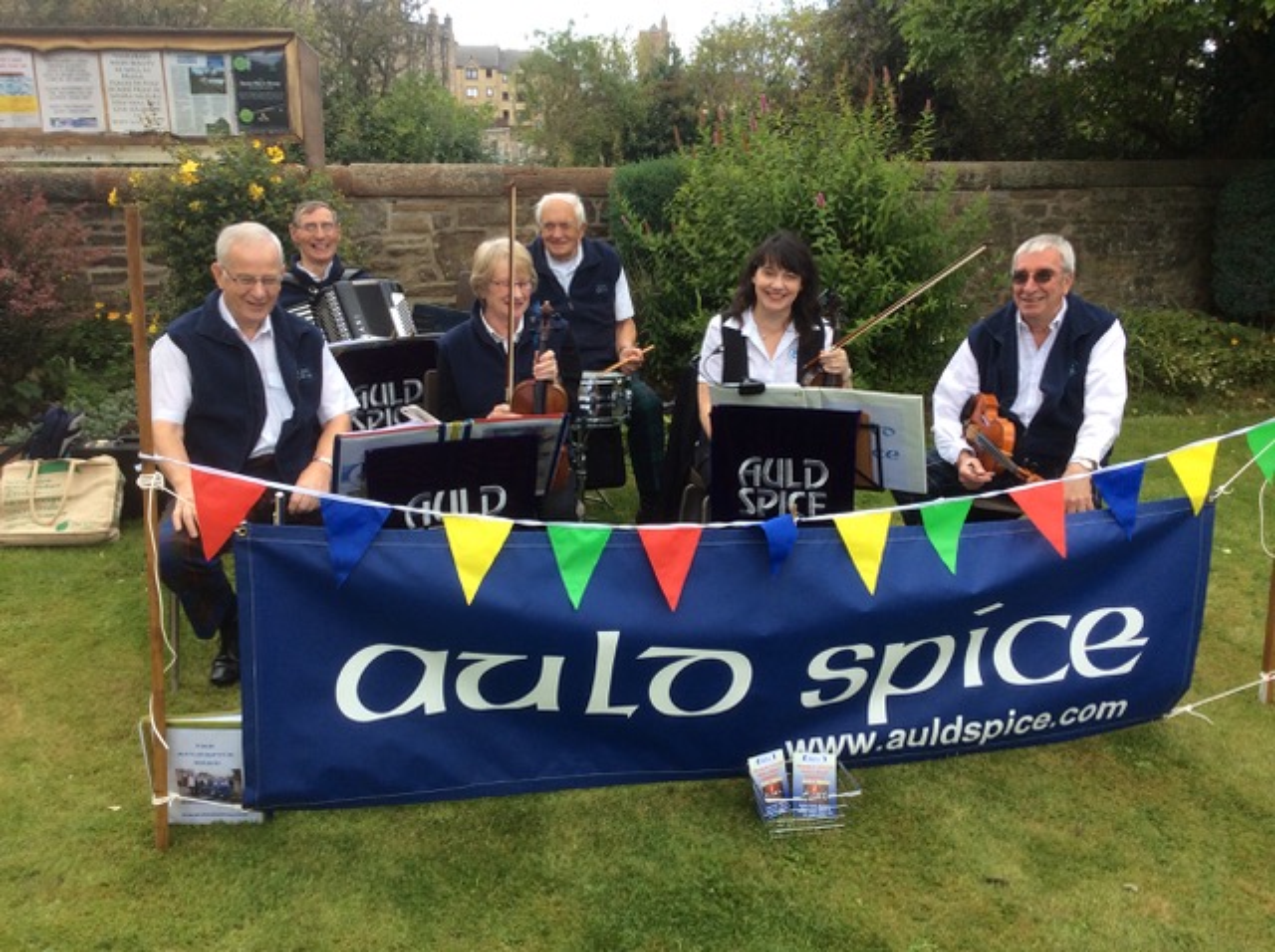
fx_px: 1214
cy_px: 476
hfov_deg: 55.4
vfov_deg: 42.8
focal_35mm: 33
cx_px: 638
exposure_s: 1/265
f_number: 2.4
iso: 32
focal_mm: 3.3
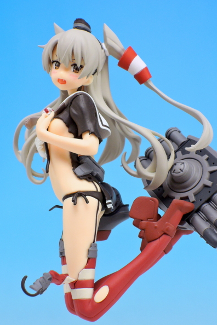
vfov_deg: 16.3
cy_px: 164
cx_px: 100
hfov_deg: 10.9
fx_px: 1139
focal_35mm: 126
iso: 400
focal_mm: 25.5
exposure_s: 1/6
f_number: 8
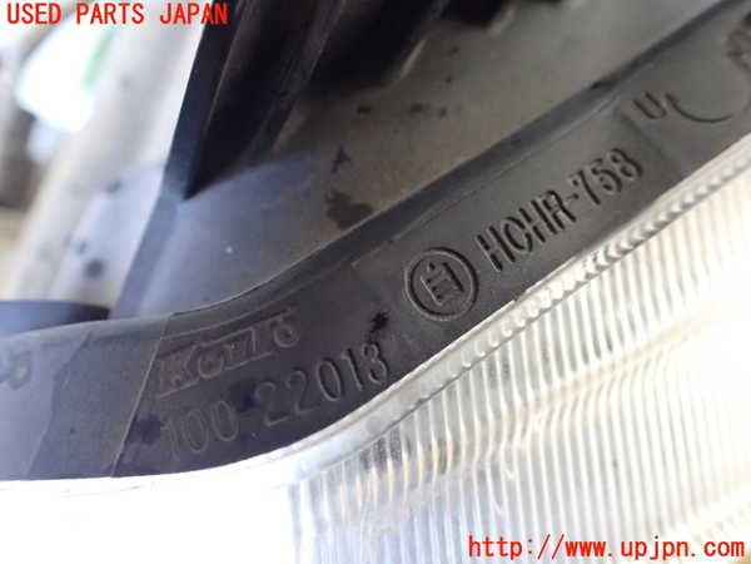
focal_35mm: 30
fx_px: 651
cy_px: 282
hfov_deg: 60.0
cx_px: 376
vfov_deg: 46.8
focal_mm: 5.4
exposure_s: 1/30
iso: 1600
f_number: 2.3
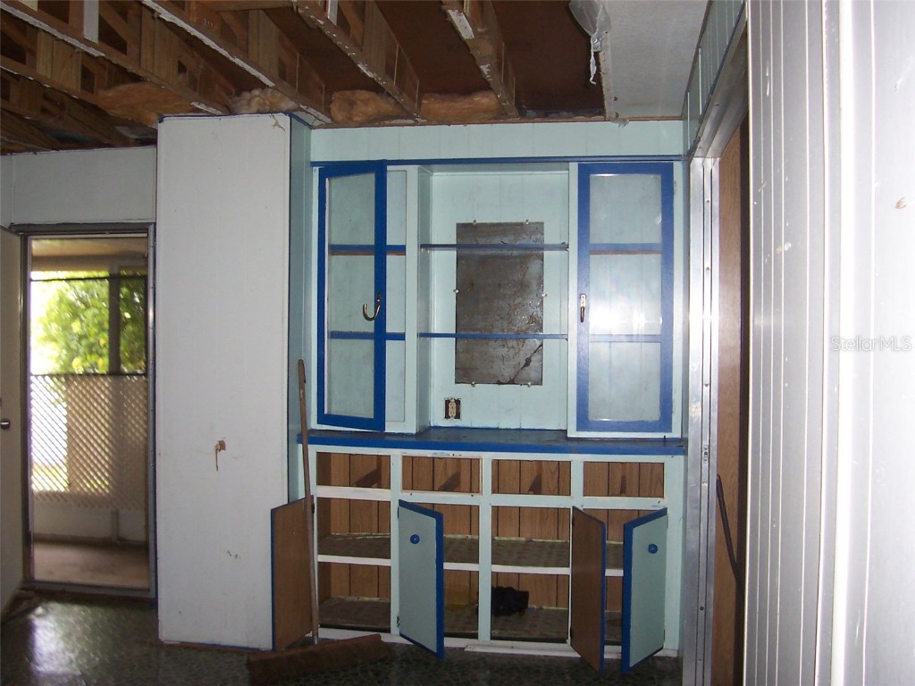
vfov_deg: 38.7
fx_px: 978
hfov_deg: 50.1
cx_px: 458
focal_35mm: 37
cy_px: 343
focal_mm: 5.6
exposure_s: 1/60
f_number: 2.8
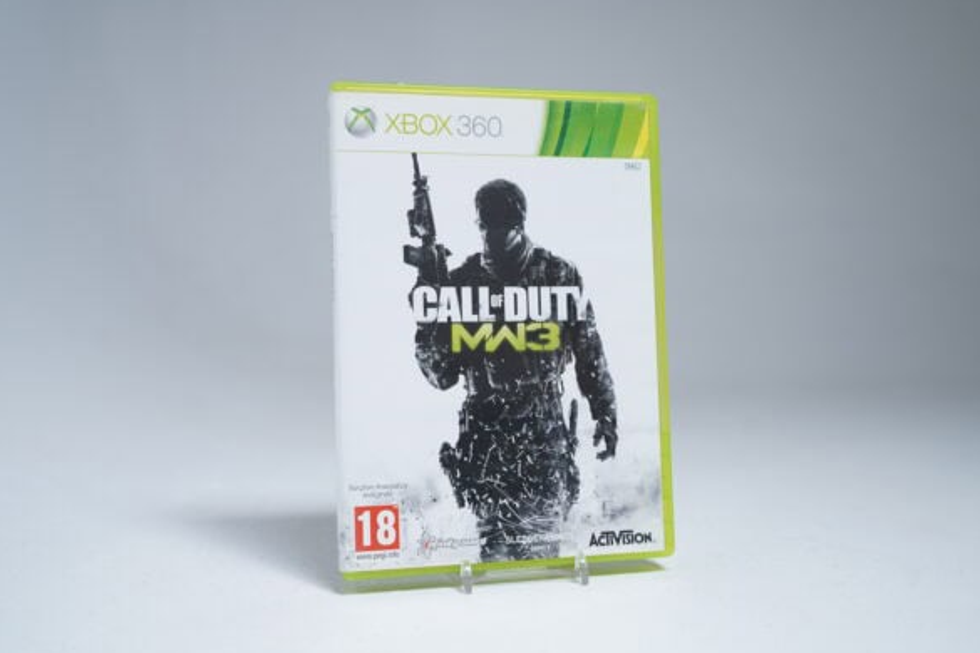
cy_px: 328
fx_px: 1089
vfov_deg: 33.4
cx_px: 498
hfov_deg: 48.5
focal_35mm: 40
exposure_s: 1/20
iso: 200
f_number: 4
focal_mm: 39
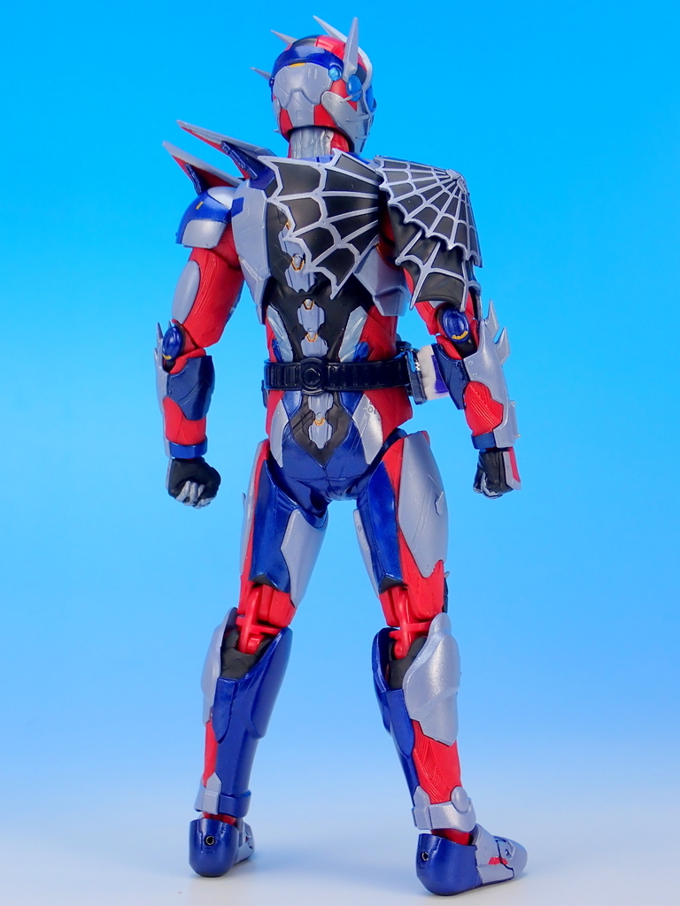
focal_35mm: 77
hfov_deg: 19.1
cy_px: 453
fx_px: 2017
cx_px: 340
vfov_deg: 25.3
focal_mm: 13.65
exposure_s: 1.3
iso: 100
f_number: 16
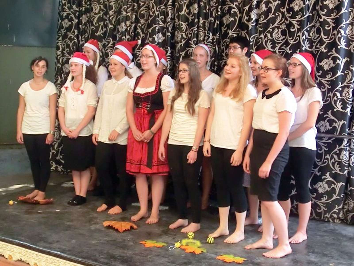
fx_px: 430
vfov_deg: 34.3
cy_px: 133
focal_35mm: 42
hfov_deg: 44.8
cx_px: 177
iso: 400
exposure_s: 1/60
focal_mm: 7.38
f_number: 4
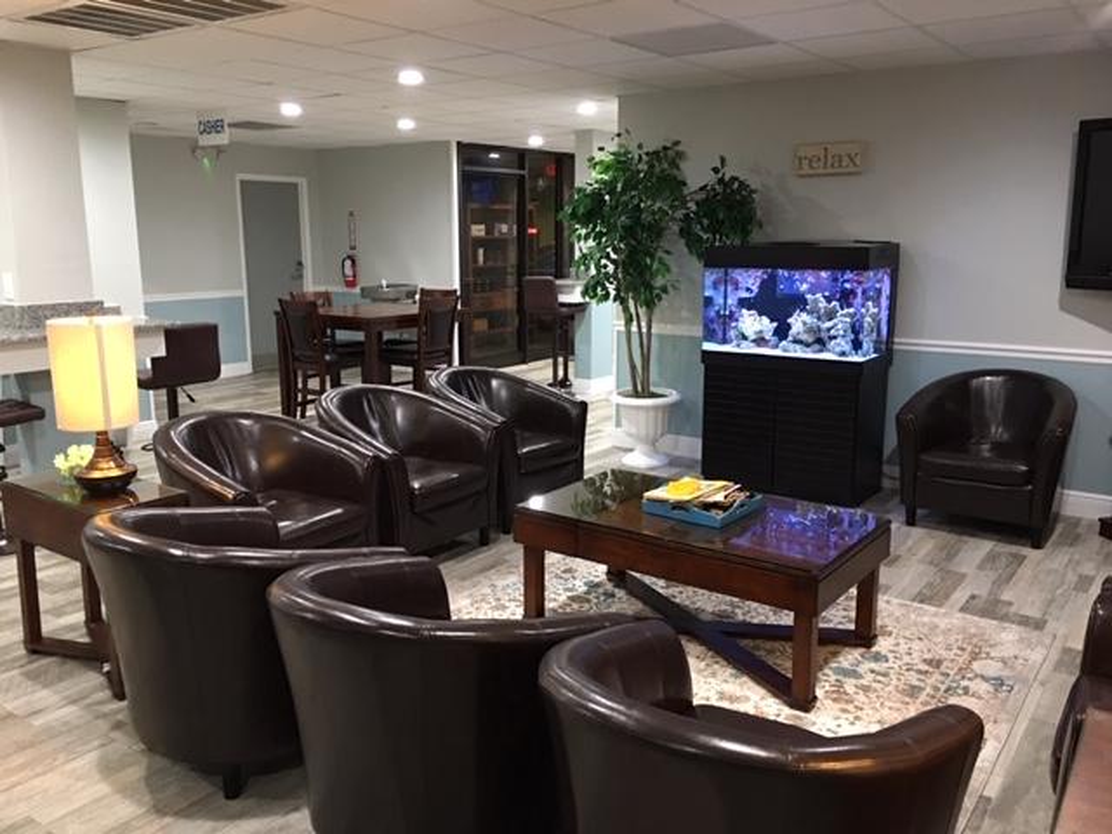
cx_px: 556
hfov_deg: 61.7
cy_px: 417
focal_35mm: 29
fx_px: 932
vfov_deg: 48.2
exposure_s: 1/10
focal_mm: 4.15
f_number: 2.2
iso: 100
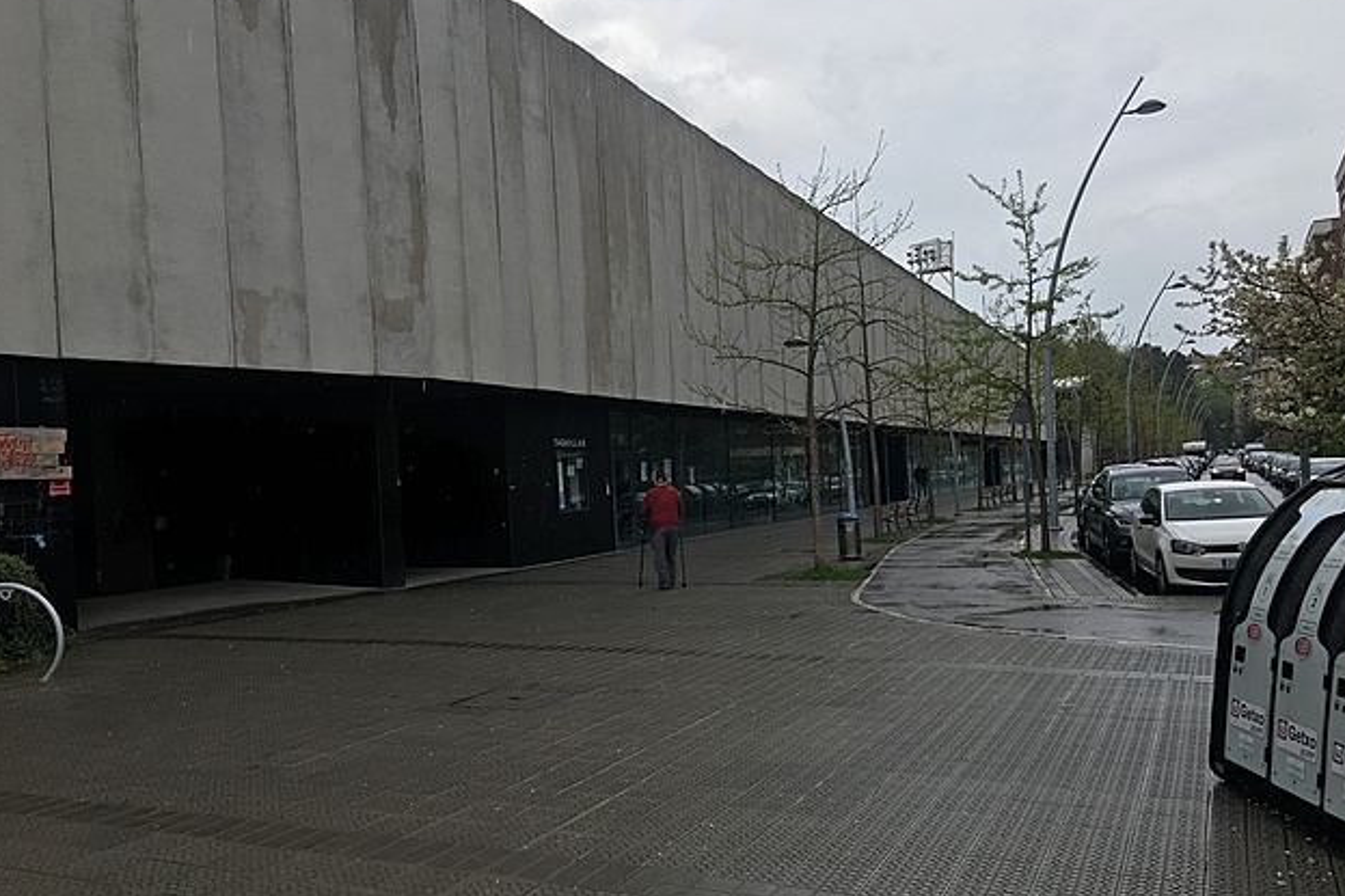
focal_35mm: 31
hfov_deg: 60.3
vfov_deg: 42.3
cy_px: 486
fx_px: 1158
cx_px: 678
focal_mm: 4.15
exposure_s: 1/845
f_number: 2.2
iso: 25
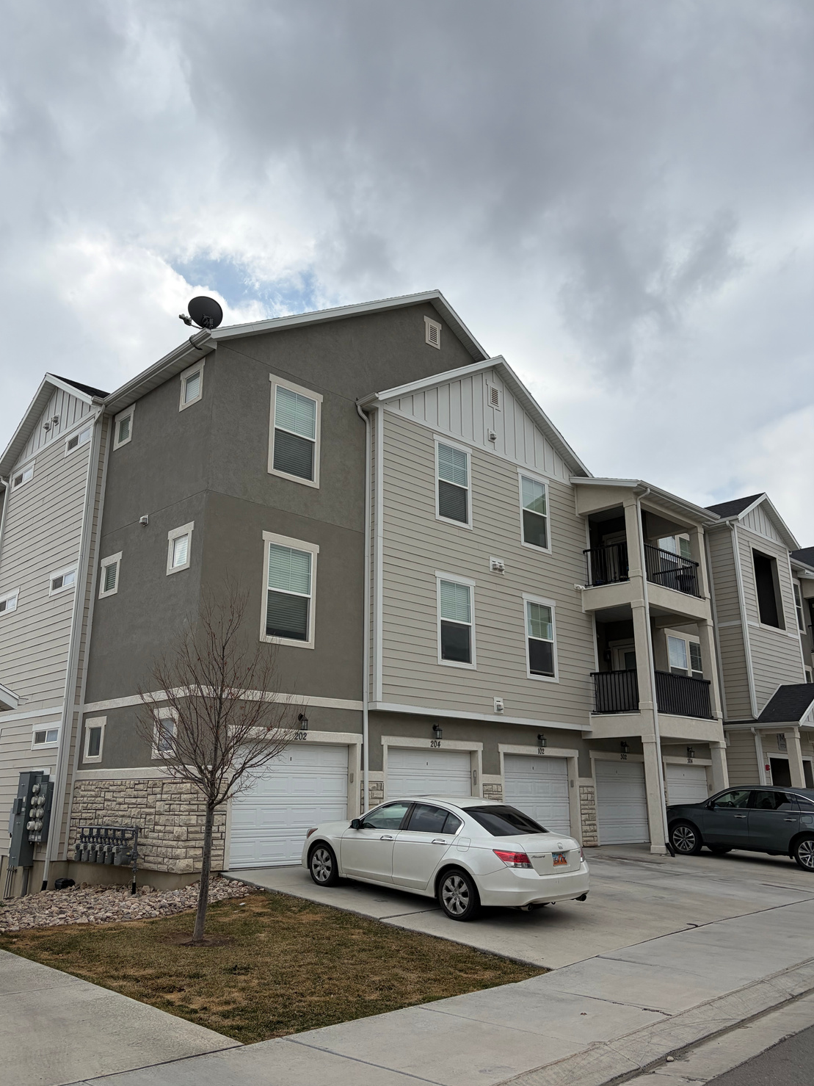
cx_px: 393
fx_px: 847
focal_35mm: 27
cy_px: 554
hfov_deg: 51.3
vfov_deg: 65.3
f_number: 1.6
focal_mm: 5.96
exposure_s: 1/4065
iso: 50
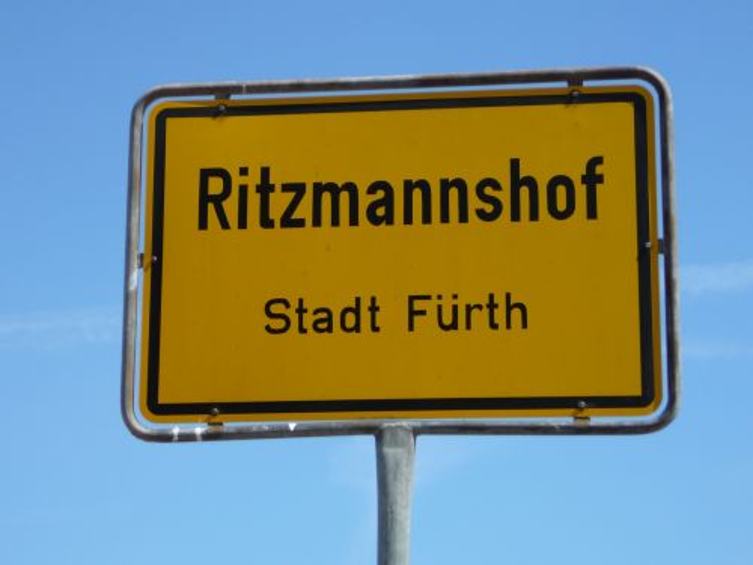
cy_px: 282
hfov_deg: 20.7
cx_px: 376
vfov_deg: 15.6
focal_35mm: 95
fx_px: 2067
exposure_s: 1/640
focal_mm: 14.1
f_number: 3.9
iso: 80
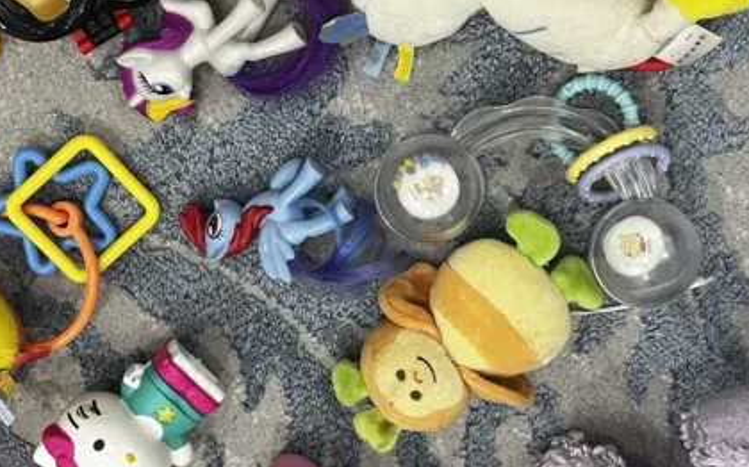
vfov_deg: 30.5
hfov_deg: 46.8
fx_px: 857
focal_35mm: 42
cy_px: 214
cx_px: 280
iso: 160
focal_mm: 5.1
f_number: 1.6
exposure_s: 1/50
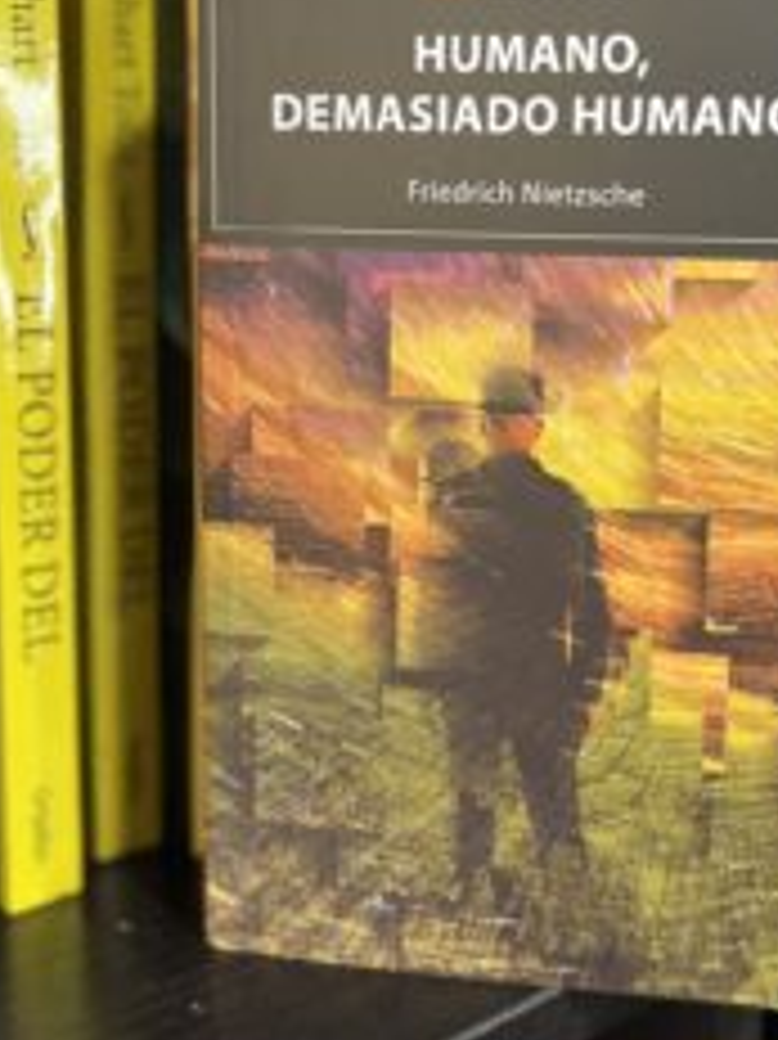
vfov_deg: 41.6
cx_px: 513
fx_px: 1350
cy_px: 360
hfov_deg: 31.9
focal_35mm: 45
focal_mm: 5.7
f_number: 1.5
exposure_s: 1/60
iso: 400
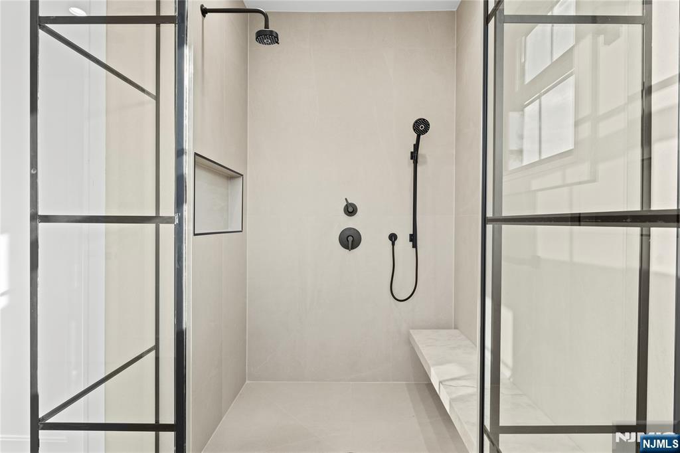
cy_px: 226
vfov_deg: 67.6
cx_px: 340
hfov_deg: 90.3
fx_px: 338
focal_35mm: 18
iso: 200
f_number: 8
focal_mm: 17.9
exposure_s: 1
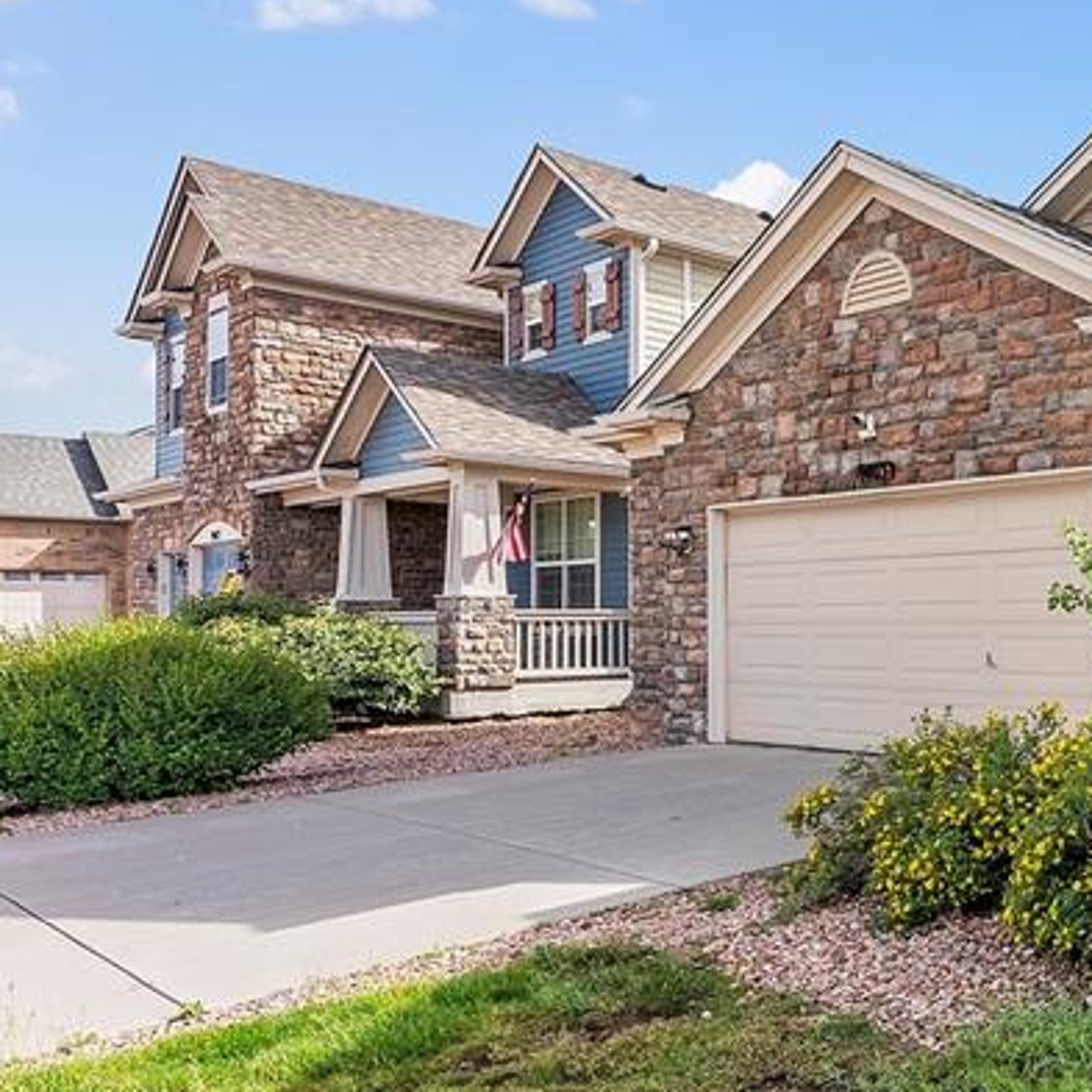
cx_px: 1353
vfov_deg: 52.4
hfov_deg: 37.4
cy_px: 610
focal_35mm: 31
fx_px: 1106
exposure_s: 1/400
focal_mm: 14
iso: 400
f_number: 9
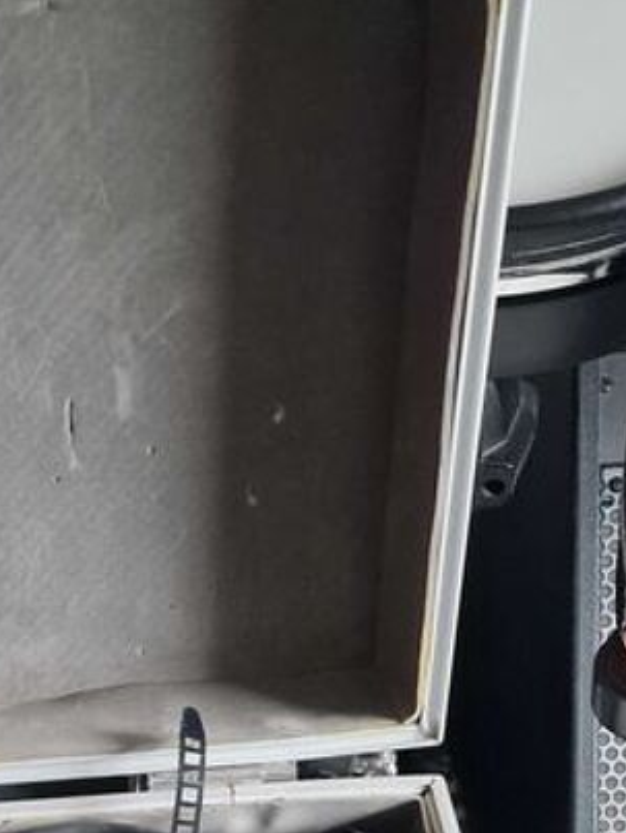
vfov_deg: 23.3
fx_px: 1830
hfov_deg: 18.1
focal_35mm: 76
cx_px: -186
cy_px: 1024
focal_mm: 6.4
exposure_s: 1/24
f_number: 1.8
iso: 640
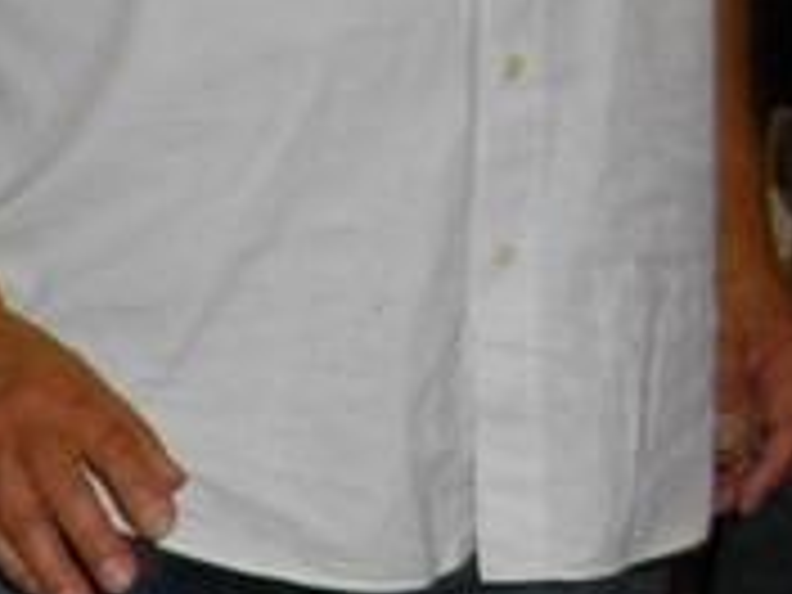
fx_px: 3249
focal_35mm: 142
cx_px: -794
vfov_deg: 9.9
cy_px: 1053
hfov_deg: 12.3
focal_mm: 5.7
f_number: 2.9
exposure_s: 1/50
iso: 200
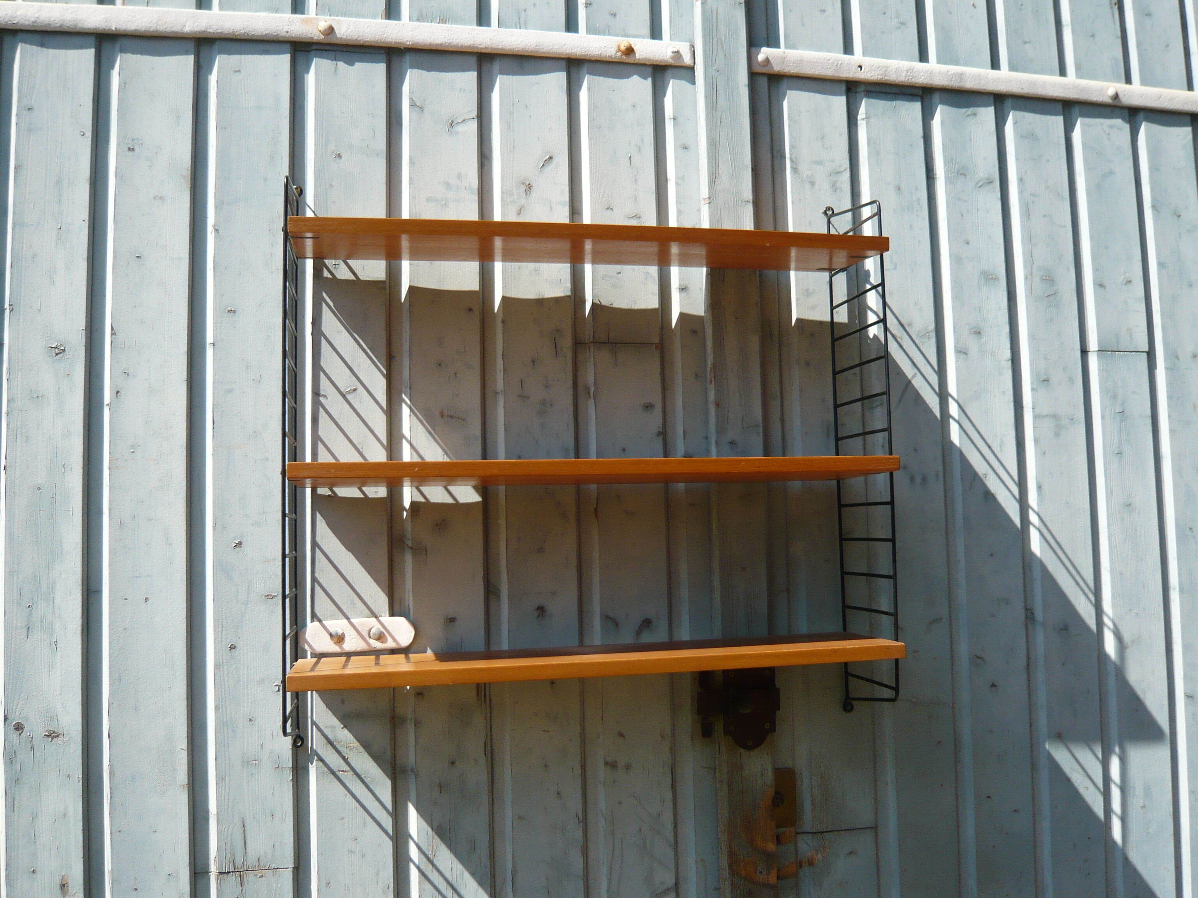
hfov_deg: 56.8
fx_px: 1107
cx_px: 599
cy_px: 449
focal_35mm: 32
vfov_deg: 44.2
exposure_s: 1/800
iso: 100
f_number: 3
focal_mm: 5.2
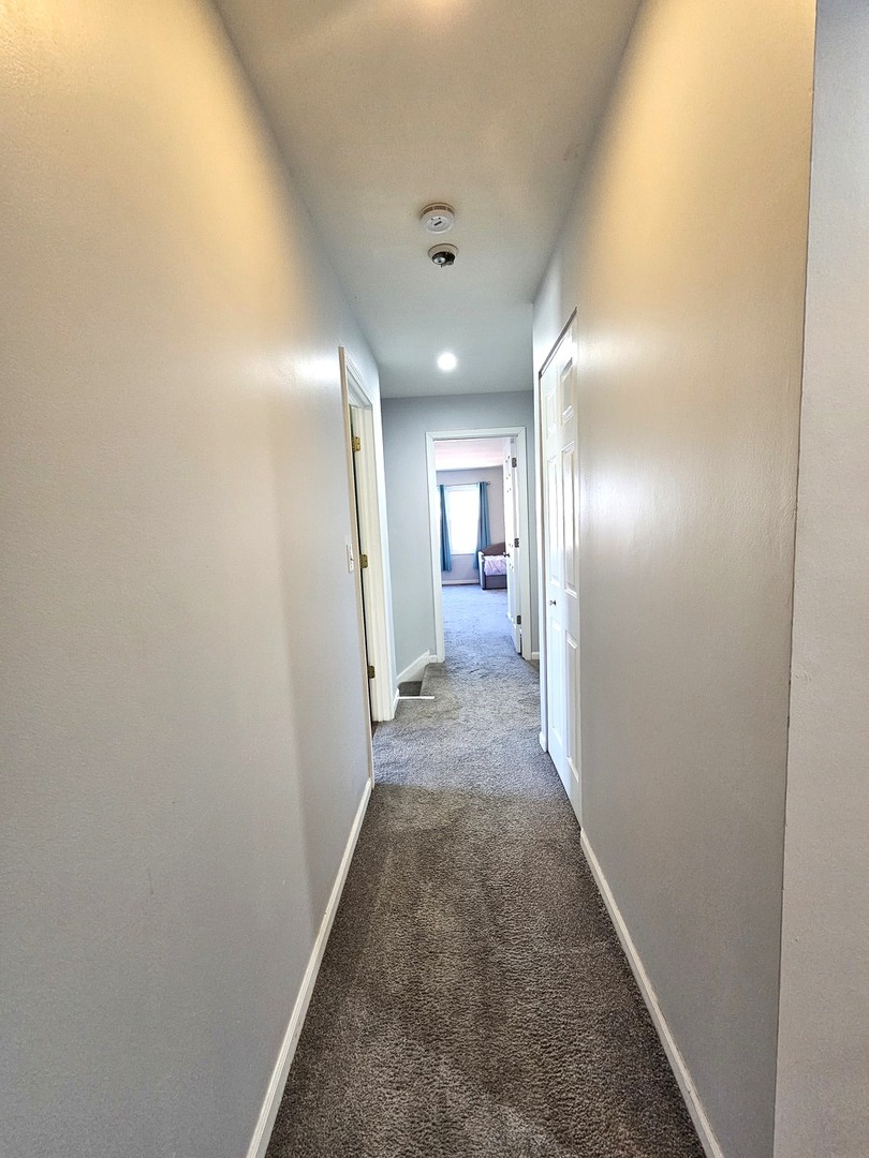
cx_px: 434
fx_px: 435
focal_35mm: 13
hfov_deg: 89.9
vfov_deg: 106.2
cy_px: 579
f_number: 2.2
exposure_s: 1/60
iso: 320
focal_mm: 2.2
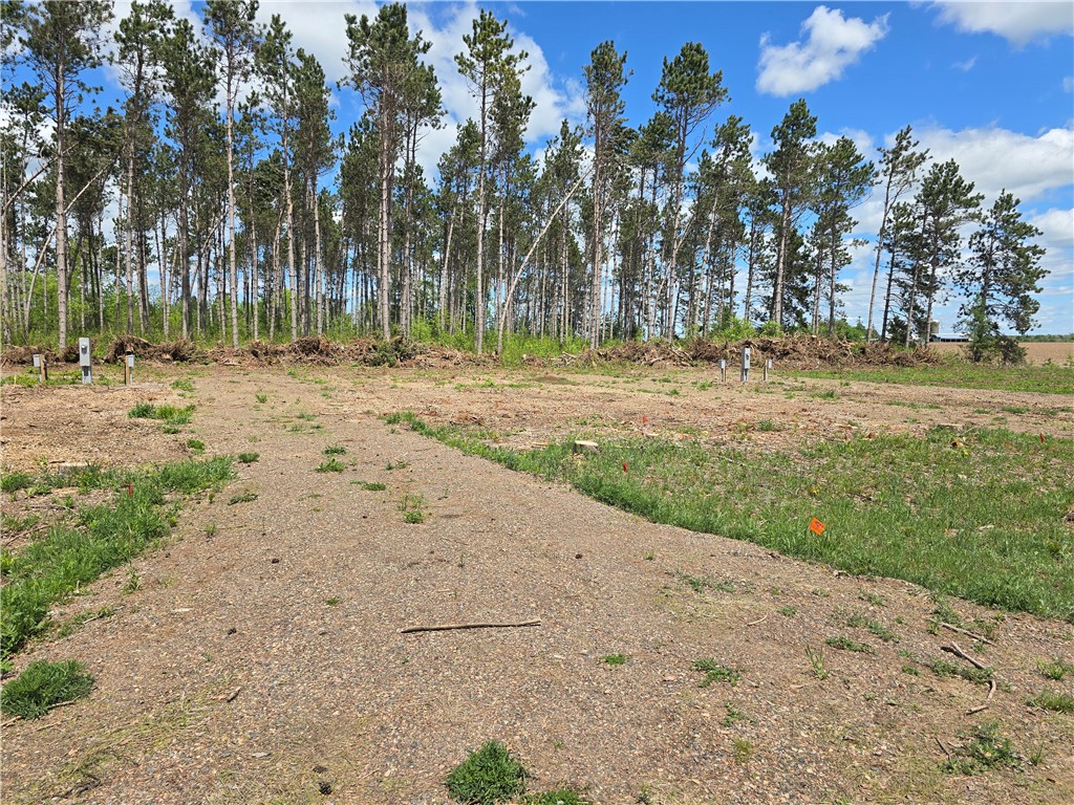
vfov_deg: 58.9
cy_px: 402
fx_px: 714
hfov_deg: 73.9
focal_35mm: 23
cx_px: 537
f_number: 1.7
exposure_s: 1/740
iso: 12
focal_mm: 6.3
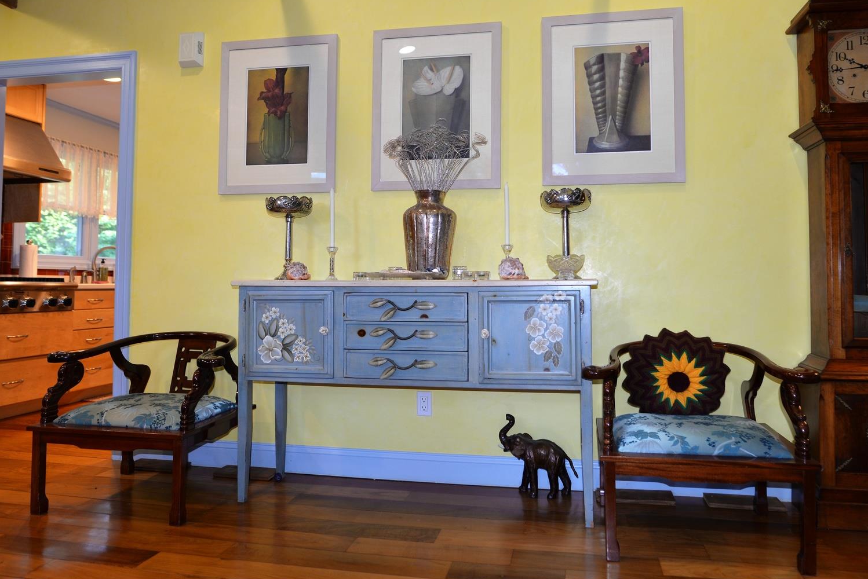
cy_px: 256
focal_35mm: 24
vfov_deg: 53.1
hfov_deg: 73.6
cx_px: 465
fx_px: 579
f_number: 2.8
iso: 400
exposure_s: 1/80
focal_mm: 20
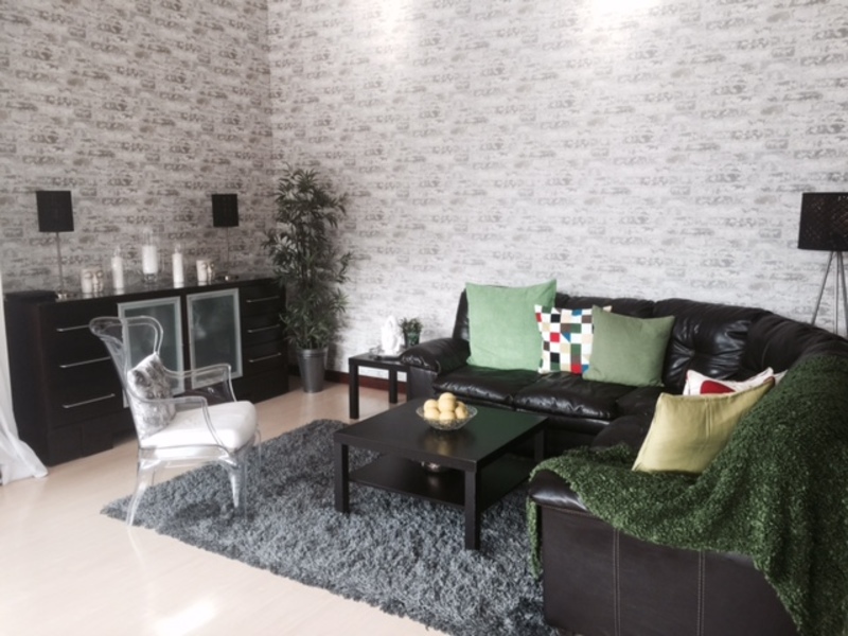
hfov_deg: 61.7
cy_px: 318
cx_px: 424
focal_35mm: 29
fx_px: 710
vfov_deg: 48.2
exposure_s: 1/40
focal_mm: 4.15
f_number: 2.2
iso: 32
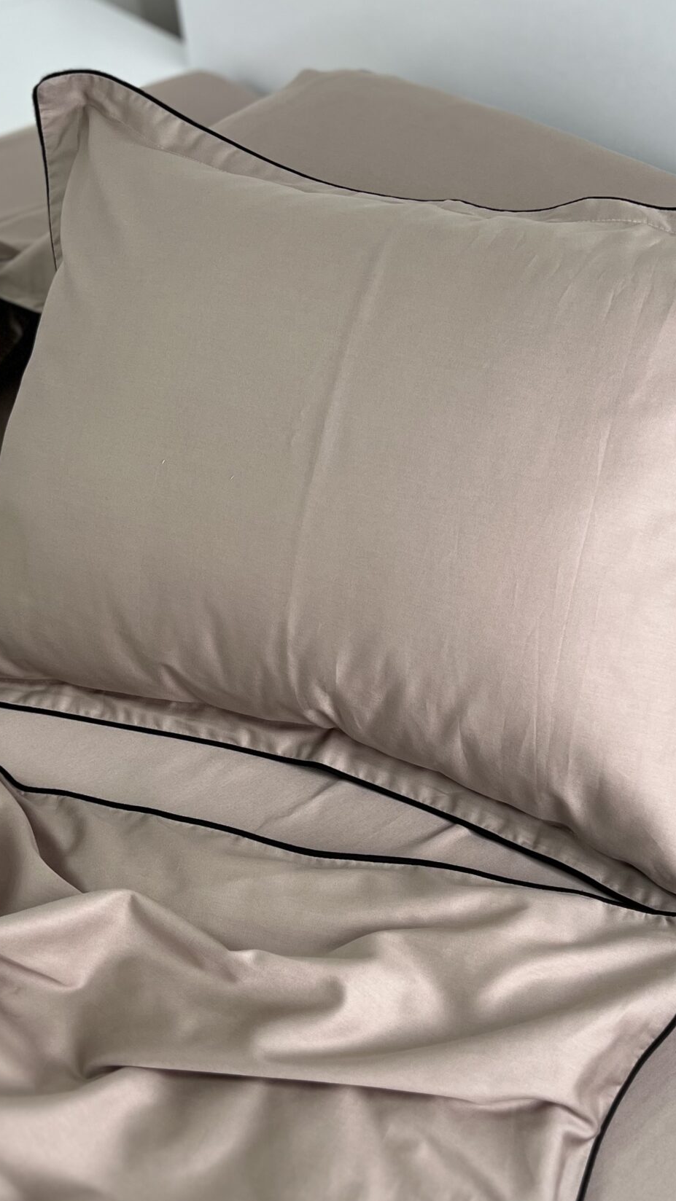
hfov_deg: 27.0
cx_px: 409
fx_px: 1402
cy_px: 686
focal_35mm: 44
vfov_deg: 46.3
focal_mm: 5.7
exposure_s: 1/121
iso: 64
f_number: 1.5
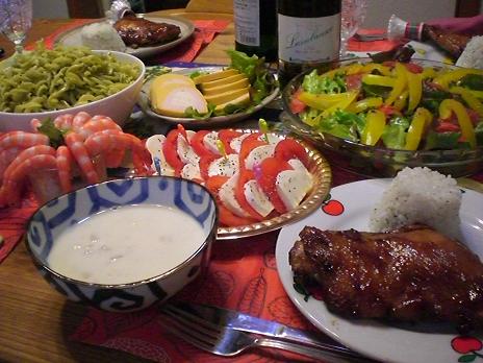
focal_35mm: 38
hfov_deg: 49.0
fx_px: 530
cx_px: 242
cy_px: 182
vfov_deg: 37.7
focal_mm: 6.3
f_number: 3.1
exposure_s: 1/80
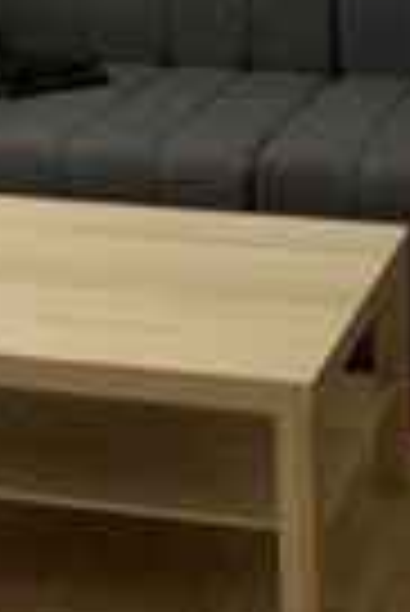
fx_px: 1551
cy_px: -25
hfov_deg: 14.8
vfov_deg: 21.4
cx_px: 417
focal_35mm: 91
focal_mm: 4.25
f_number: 1.8
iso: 400
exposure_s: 1/40
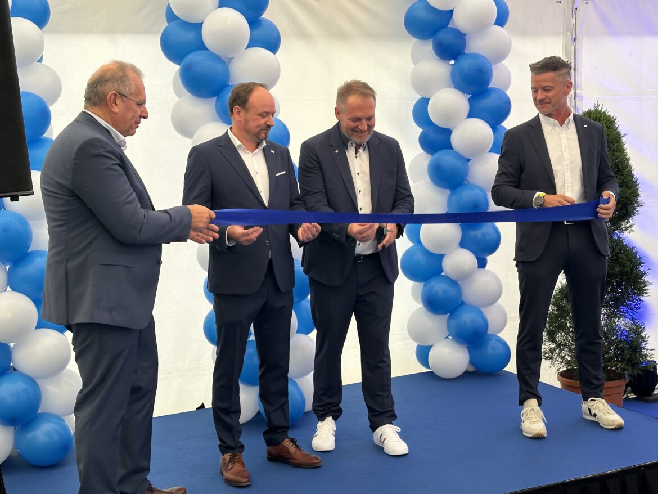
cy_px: 247
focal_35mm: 48
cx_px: 329
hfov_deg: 39.6
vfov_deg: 30.3
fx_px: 913
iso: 64
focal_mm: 6.86
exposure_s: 1/121
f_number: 1.78
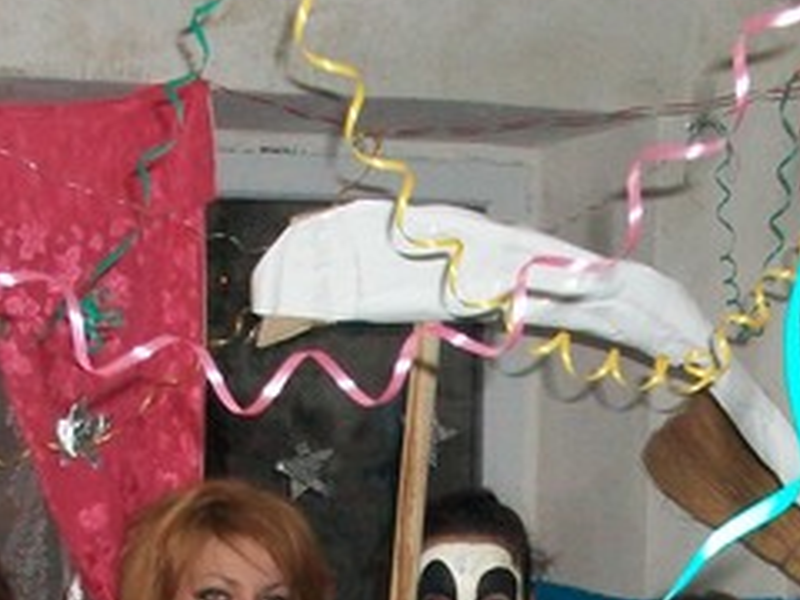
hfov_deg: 19.7
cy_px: 662
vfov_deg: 14.6
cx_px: 597
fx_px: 2288
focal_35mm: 99
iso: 200
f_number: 2.8
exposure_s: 1/60
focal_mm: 5.7
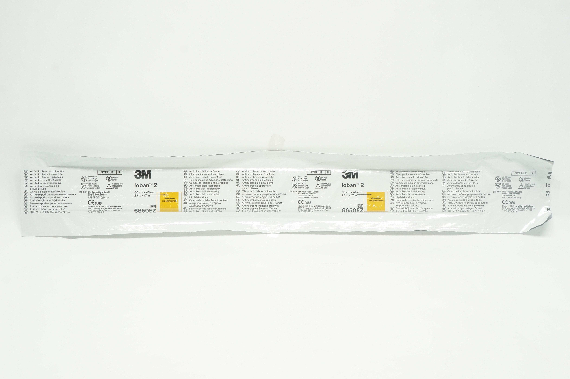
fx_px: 641
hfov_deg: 48.0
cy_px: 190
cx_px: 285
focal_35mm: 40
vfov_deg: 32.9
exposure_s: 1/15
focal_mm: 27
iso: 400
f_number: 11
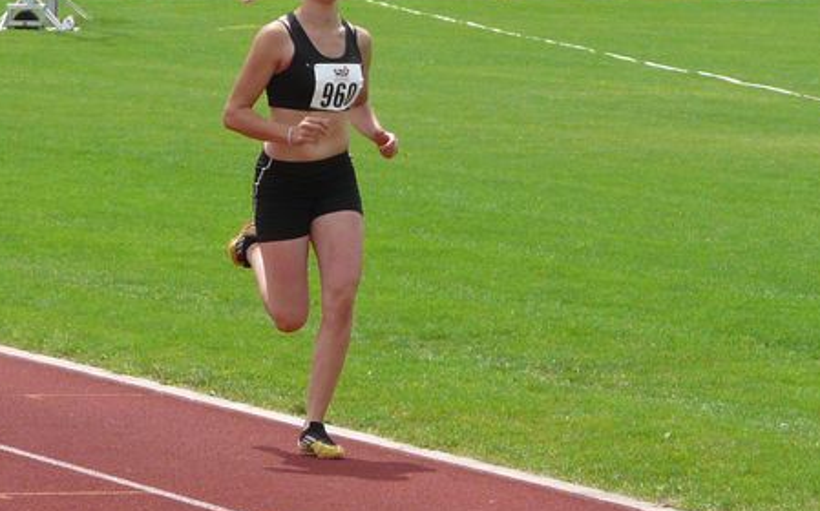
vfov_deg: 4.3
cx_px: 409
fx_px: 6789
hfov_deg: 6.9
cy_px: 212
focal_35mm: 304
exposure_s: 1/640
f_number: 4
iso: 100
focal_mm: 20.6
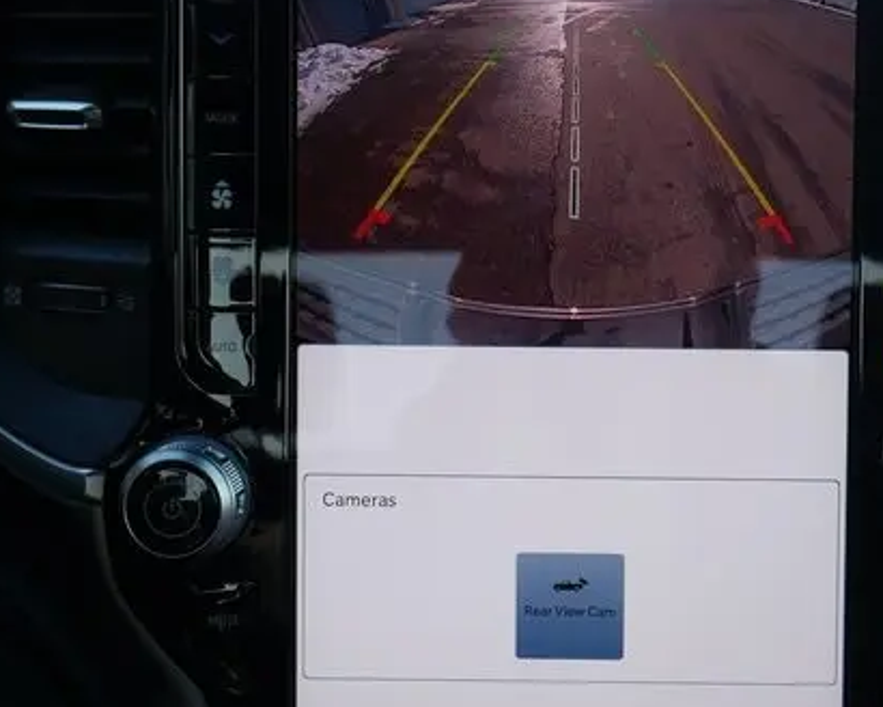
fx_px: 1516
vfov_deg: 26.2
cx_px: 566
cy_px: 322
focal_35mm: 58
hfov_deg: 32.3
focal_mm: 19
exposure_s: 1/125
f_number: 5
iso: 200
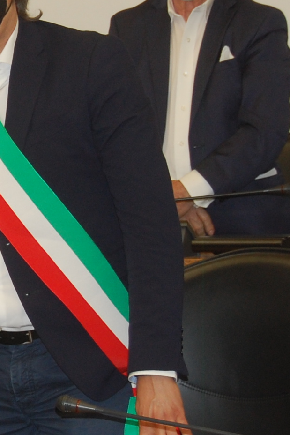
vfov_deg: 10.1
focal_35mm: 204
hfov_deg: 6.6
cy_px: 202
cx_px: -224
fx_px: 2464
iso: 400
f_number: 5.3
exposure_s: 1/60
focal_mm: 42
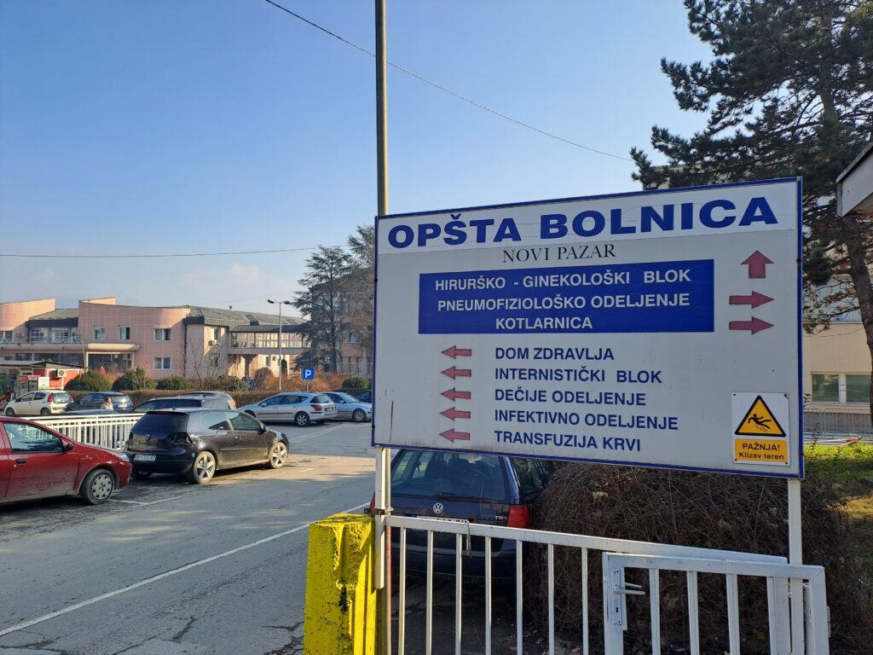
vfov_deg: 54.9
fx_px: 630
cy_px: 328
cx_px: 436
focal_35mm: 25
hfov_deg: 69.4
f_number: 1.8
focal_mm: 4.65
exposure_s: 1/1280
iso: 32
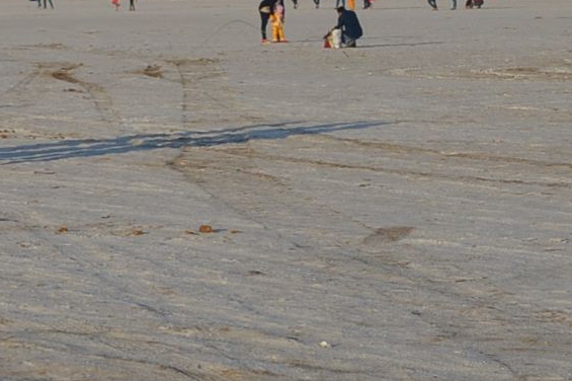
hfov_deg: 10.1
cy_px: 164
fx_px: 3112
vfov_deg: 7.0
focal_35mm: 196
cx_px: -338
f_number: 8
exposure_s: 1/250
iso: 100
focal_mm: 30
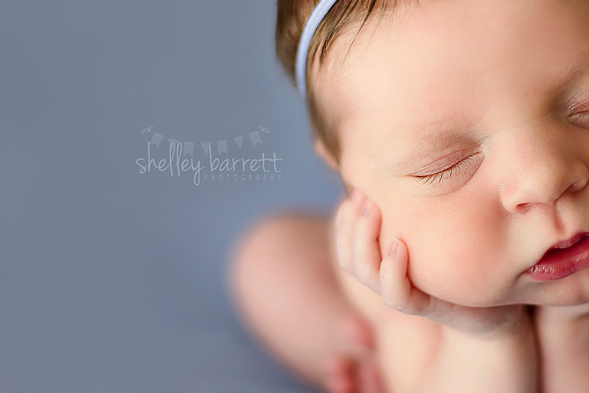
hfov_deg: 18.8
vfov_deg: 12.8
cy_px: 128
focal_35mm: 107
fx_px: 1751
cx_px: 517
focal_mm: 50
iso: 125
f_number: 2
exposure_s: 1/160
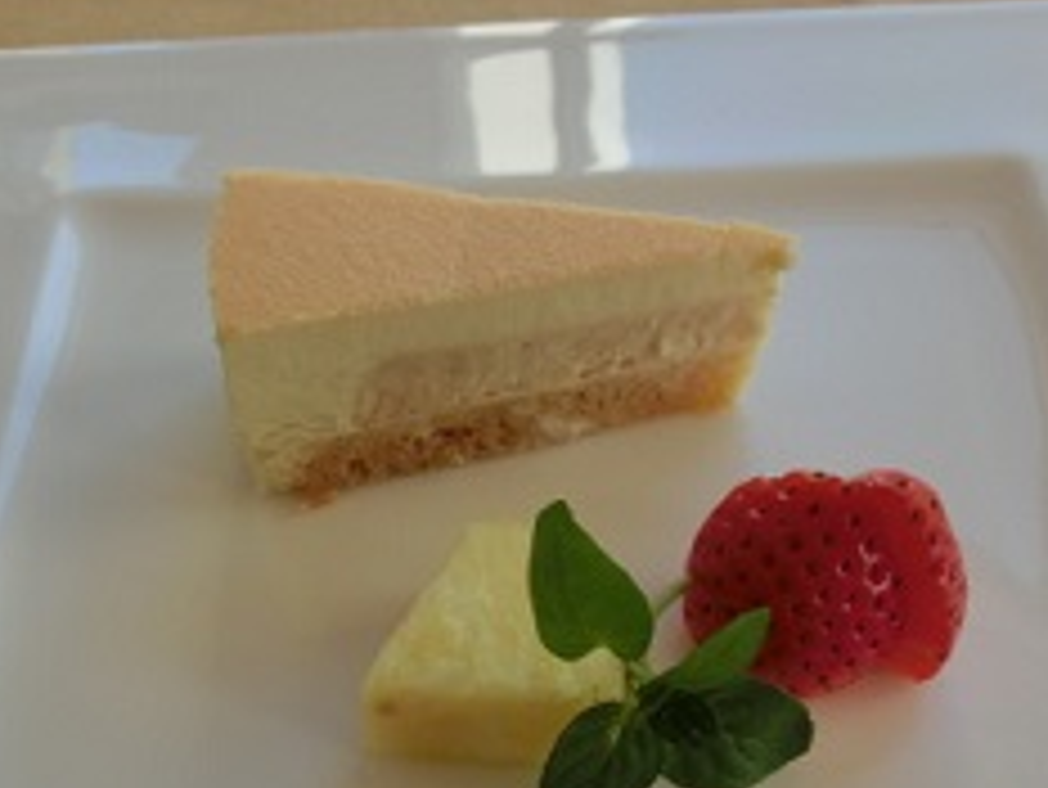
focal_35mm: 48
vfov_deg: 29.8
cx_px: 409
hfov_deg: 39.4
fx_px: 1454
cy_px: 594
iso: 80
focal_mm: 4.4
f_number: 3.3
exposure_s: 1/200
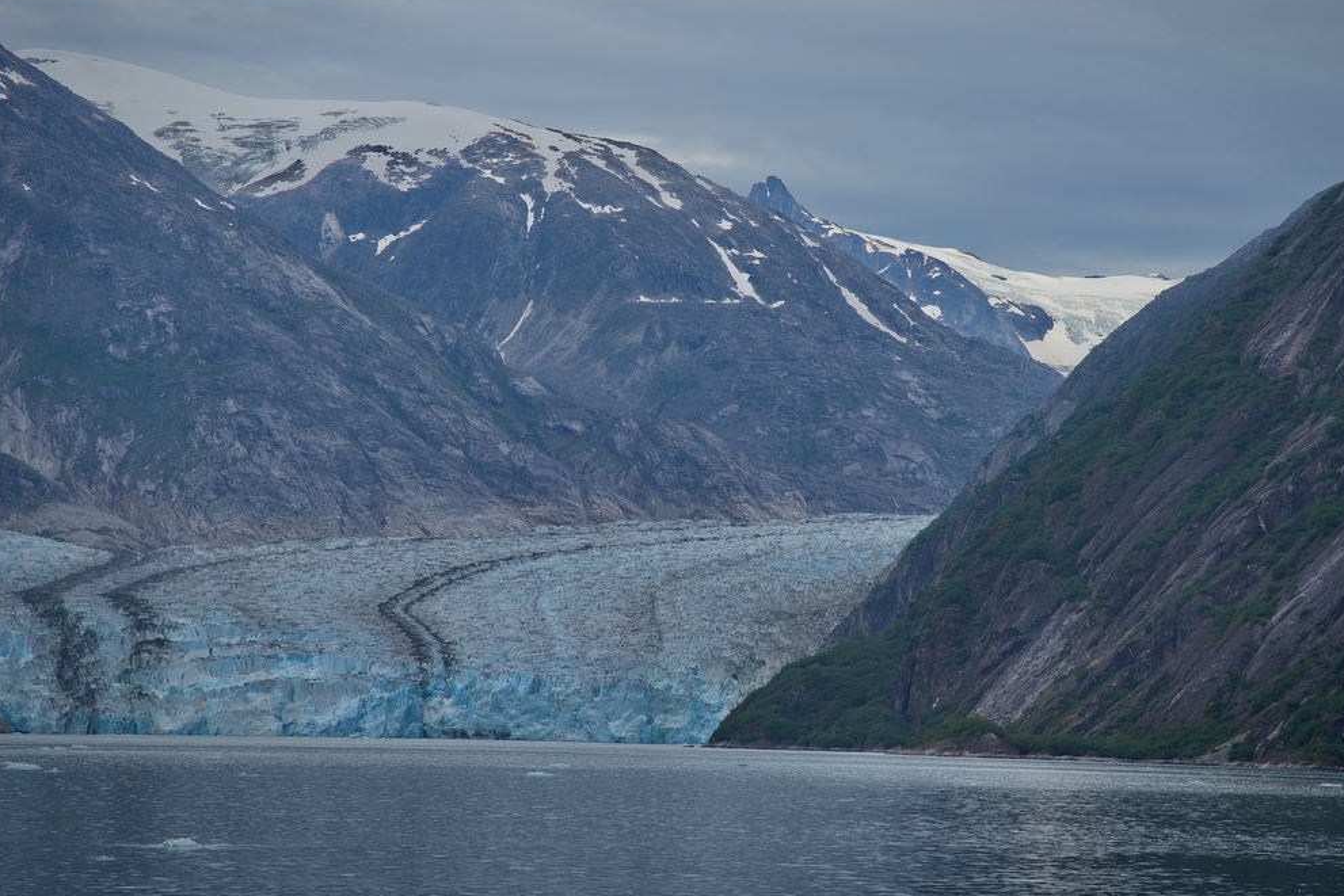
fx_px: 5787
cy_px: 390
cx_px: 727
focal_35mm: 155
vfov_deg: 8.9
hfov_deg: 13.2
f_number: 7.1
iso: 100
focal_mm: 120
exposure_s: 1/250
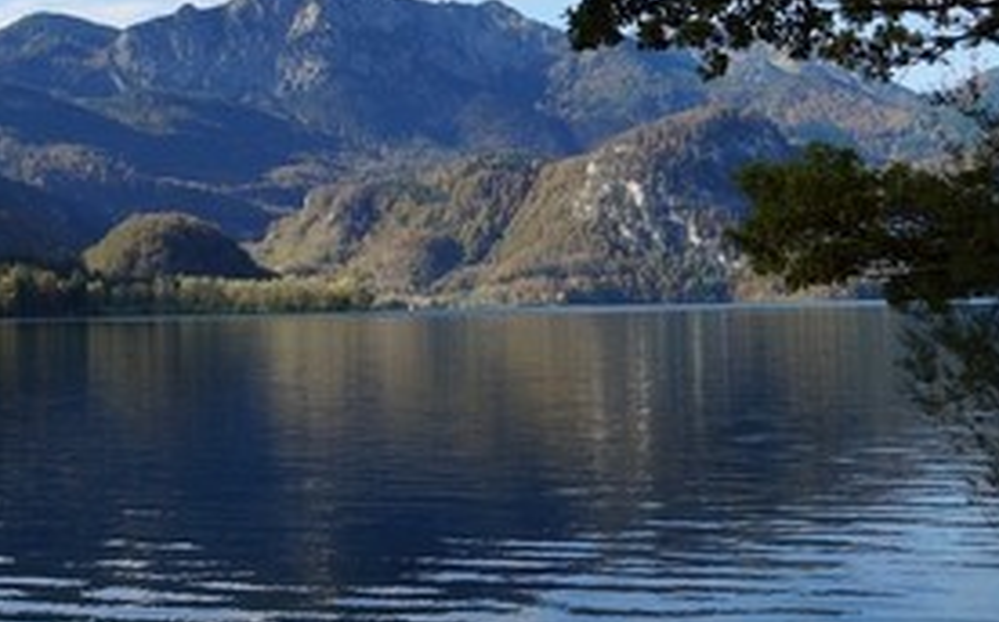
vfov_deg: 21.2
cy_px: 204
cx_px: 141
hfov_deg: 32.2
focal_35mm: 61
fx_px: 1659
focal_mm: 22
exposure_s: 1/125
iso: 100
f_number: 9
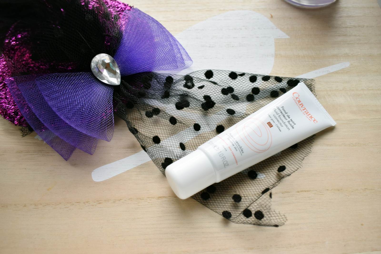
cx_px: 190
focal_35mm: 33
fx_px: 349
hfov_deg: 57.2
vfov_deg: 40.0
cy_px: 127
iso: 640
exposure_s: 1/125
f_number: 5.6
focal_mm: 22
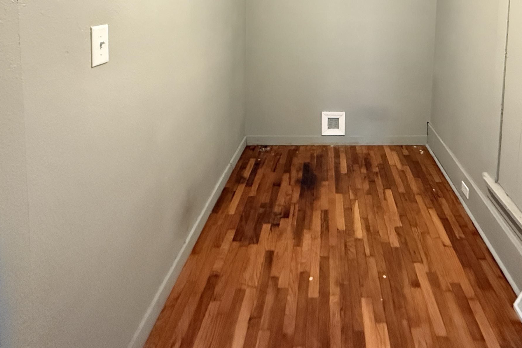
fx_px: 363
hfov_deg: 70.0
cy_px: 19
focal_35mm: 25
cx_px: 337
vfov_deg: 45.2
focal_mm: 2.22
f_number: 2.2
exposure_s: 1/40
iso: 1250
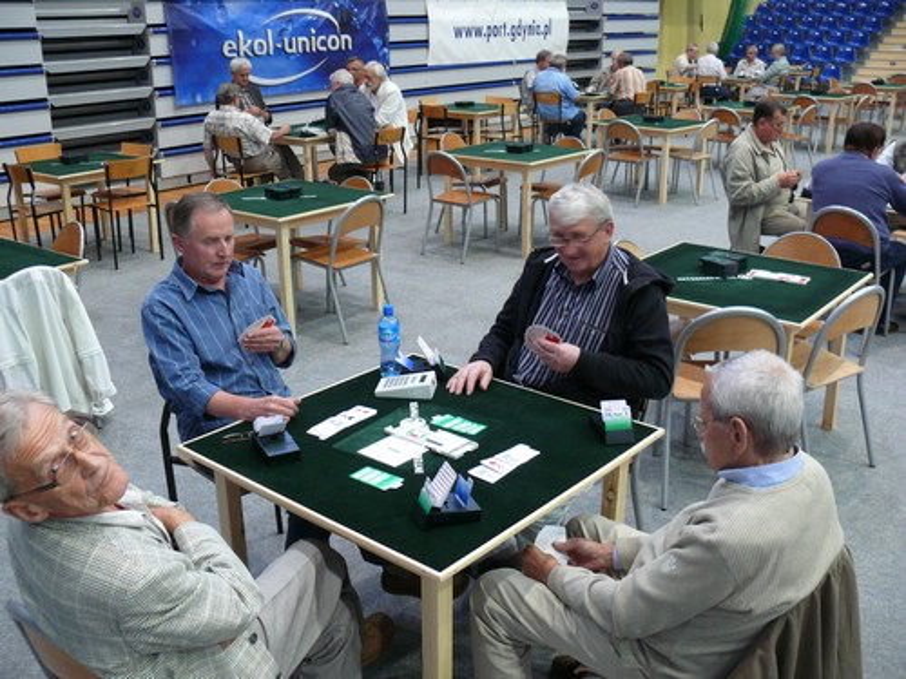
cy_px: 340
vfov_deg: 40.7
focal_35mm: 35
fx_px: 916
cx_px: 453
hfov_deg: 52.6
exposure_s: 1/8
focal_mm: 7.4
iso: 200
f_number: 2.8
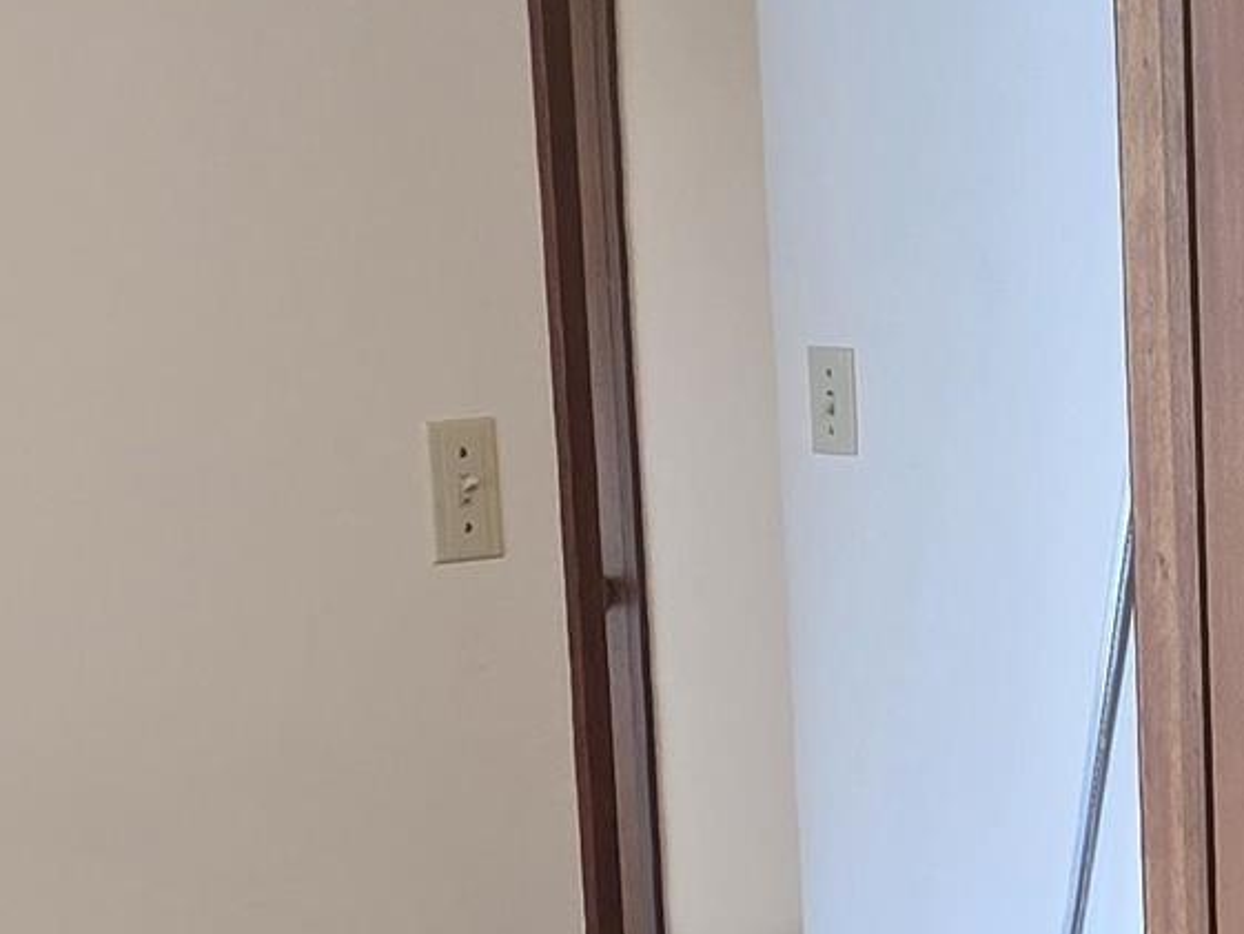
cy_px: 1147
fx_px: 4529
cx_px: 1437
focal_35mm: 126
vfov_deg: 11.5
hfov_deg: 15.2
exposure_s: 1/60
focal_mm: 6.3
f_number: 1.7
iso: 640
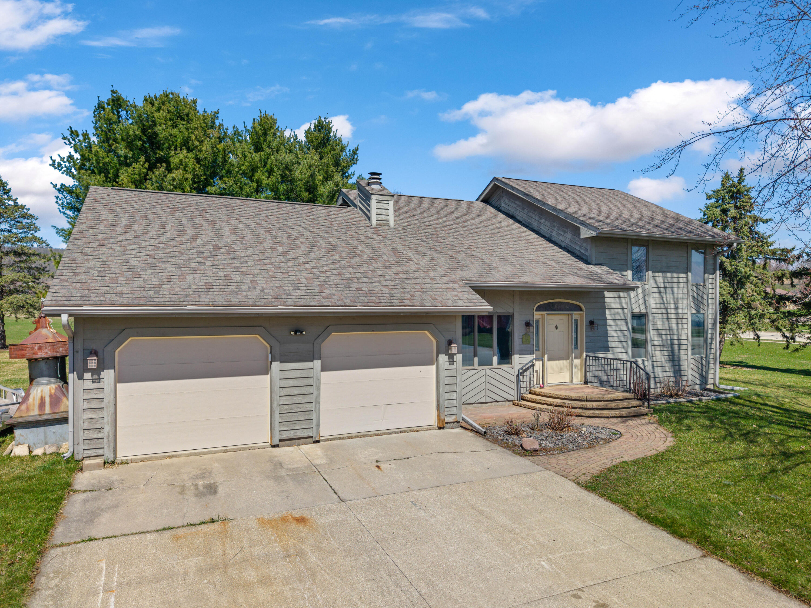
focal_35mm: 24
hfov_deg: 71.6
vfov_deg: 56.8
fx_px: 562
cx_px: 406
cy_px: 304
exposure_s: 1/500
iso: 100
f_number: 1.8
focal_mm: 8.67
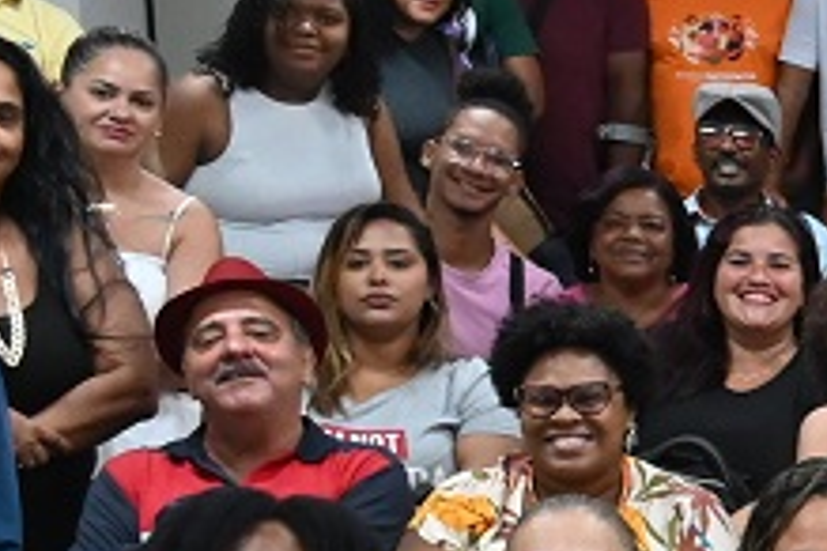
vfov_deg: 9.2
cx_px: 1907
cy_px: 509
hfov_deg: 11.7
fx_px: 3400
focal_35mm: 148
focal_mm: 18
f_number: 5.6
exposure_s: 1/100
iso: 1800
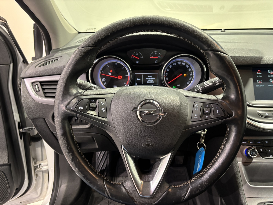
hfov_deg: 67.3
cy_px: 102
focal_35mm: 26
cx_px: 136
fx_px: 205
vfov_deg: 53.1
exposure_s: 1/57
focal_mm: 5.96
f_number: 1.6
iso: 400
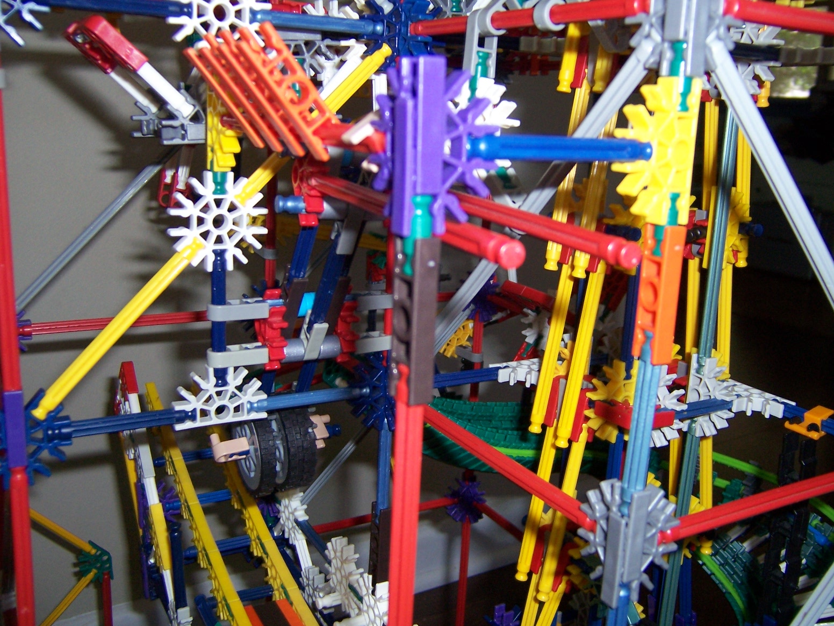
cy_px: 313
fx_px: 795
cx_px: 417
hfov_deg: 55.4
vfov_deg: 42.9
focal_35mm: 33
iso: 140
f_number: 2.8
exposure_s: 1/60
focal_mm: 5.5
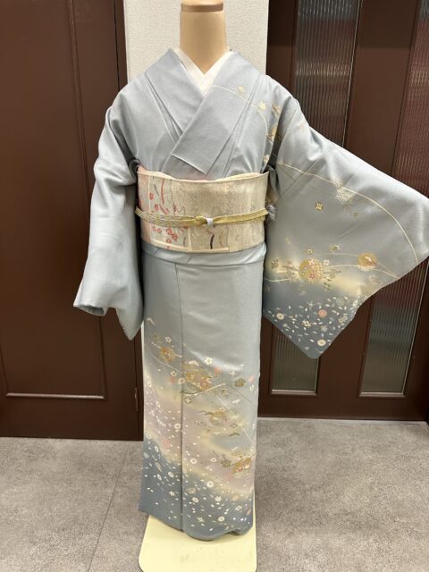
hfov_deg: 56.8
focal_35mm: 24
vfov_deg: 71.6
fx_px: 397
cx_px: 214
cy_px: 286
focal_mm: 6.86
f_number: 1.78
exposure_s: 1/60
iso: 125
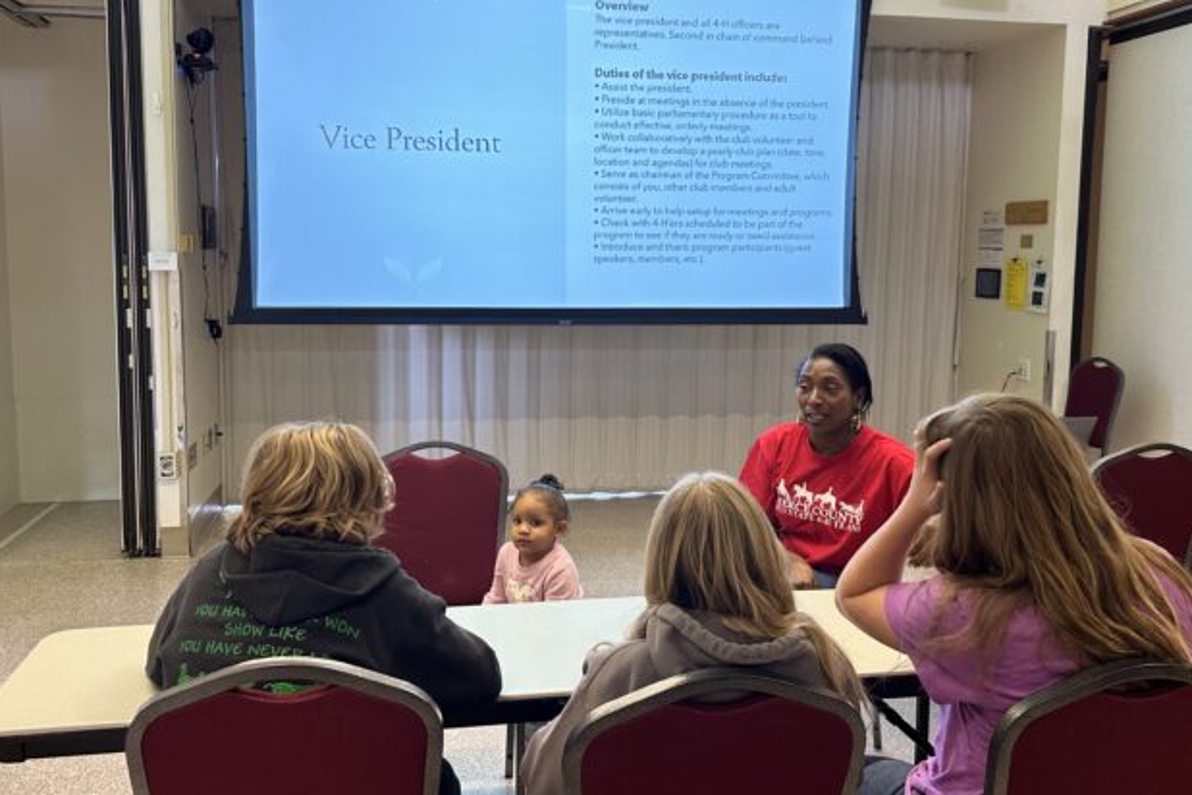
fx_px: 1059
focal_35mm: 32
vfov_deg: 41.1
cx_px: 590
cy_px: 351
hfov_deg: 58.7
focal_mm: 6.86
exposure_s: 1/60
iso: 160
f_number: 1.78
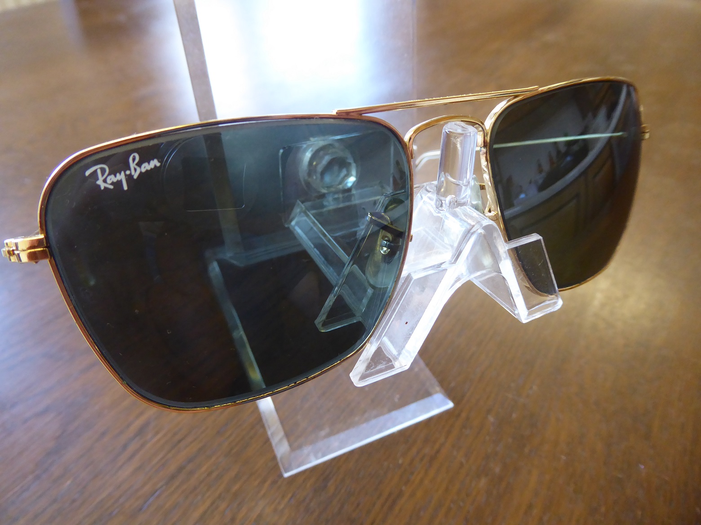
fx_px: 506
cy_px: 262
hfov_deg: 69.4
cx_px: 350
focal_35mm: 25
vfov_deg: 54.9
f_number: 3.3
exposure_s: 1/40
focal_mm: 4.3
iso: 400
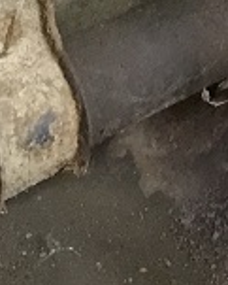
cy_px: -528
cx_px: 448
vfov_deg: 8.8
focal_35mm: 185
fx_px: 1559
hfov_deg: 8.0
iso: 80
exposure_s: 1/4
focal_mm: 3.99
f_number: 1.8
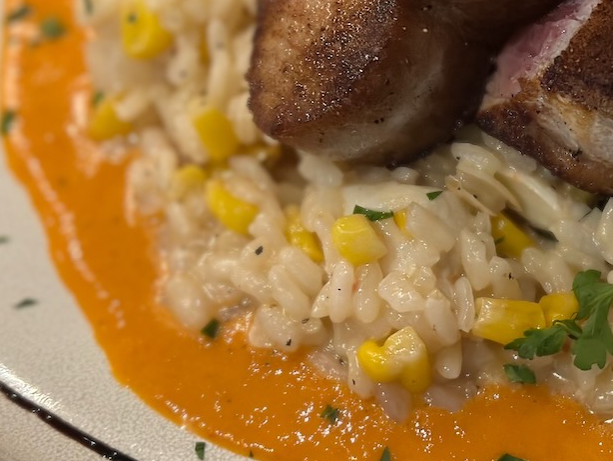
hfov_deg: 19.3
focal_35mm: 100
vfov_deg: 14.6
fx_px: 1772
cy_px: 42
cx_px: 541
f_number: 1.78
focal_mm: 6.86
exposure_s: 1/30
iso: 640
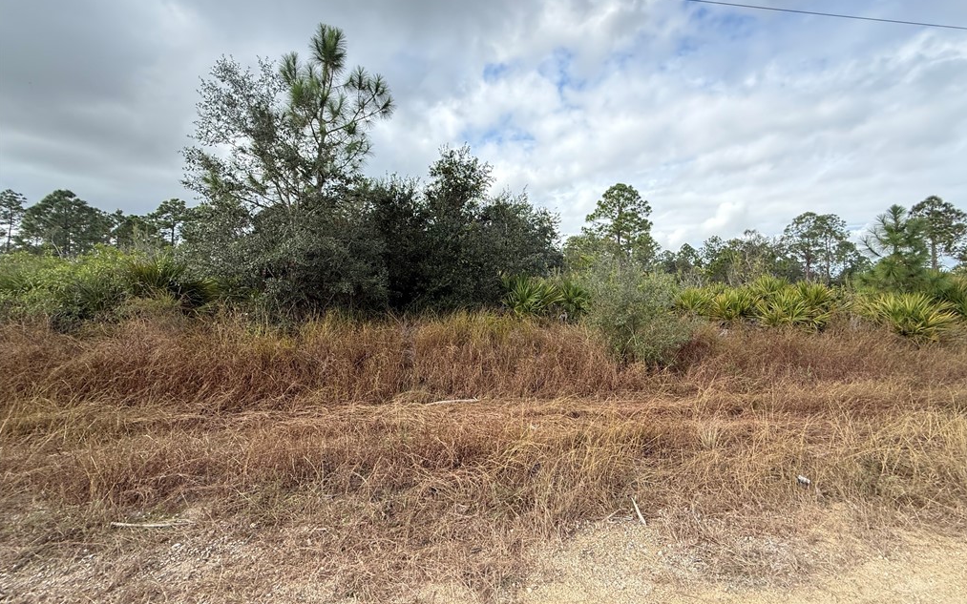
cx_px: 487
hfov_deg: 101.5
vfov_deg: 74.5
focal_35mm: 15
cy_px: 269
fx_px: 395
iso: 64
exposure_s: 1/393
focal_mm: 2.22
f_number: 2.2
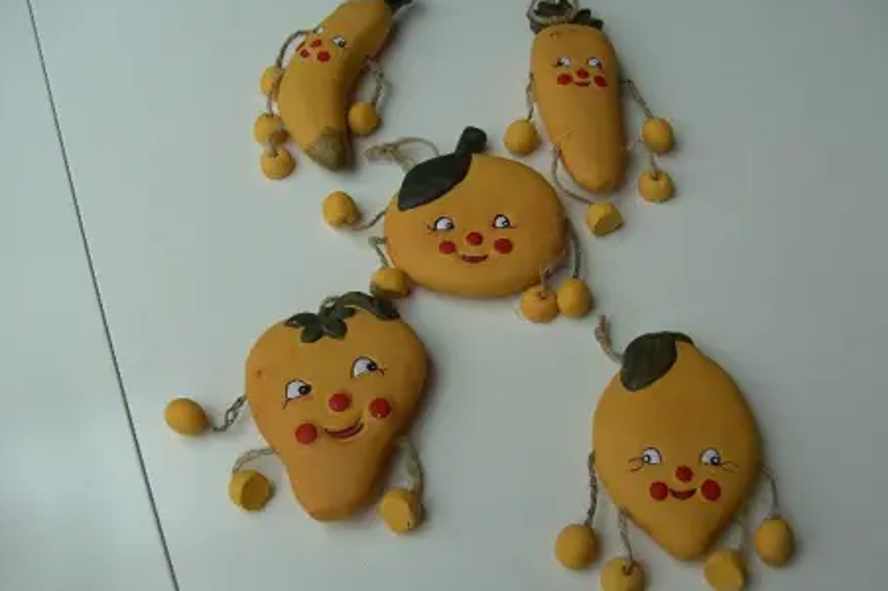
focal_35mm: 41
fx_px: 1011
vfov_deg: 32.6
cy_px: 315
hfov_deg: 47.4
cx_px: 463
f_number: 2.8
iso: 80
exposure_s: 1/59
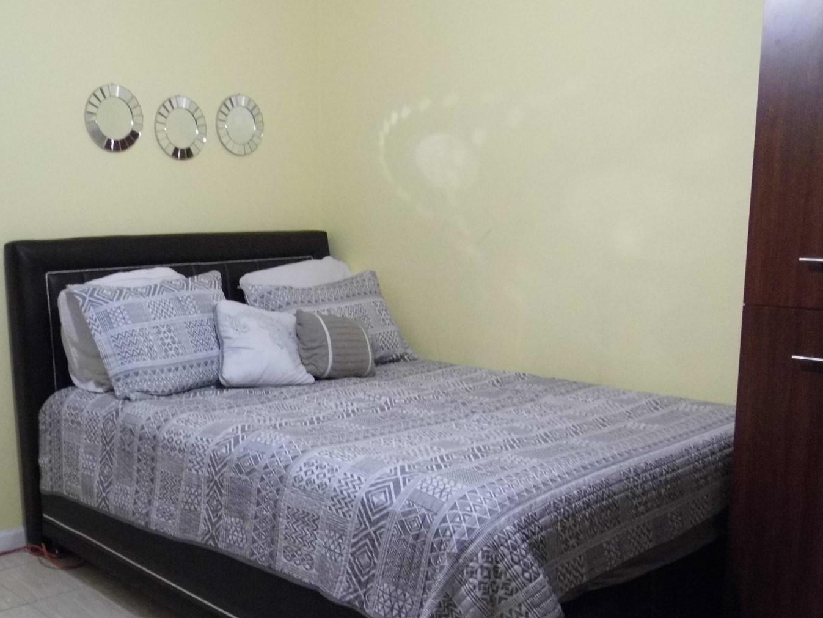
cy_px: 376
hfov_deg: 48.2
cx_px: 283
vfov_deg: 37.6
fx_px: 904
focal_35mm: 38
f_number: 3
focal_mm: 4.5
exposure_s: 1/25
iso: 400
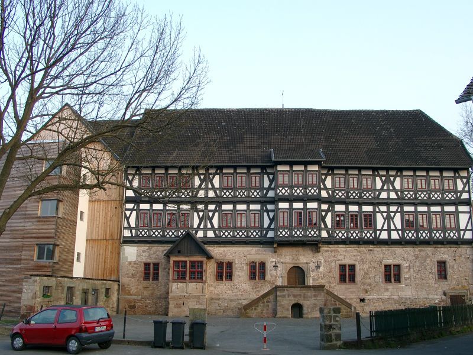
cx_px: 236
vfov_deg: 41.8
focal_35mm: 34
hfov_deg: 54.0
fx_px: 465
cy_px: 178
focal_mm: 7.13
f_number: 4
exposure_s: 1/76.9
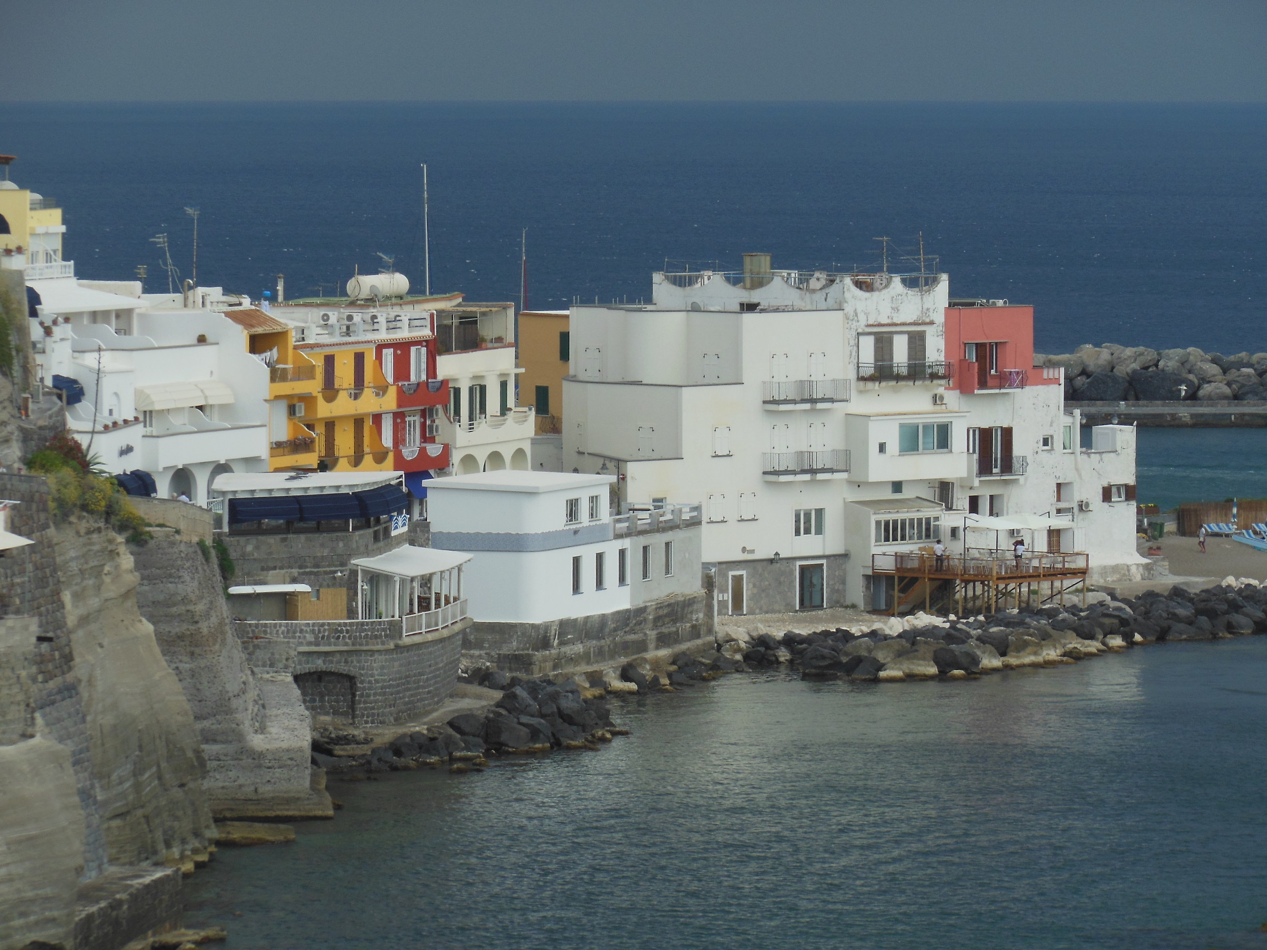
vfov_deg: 6.8
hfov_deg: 9.0
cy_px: 475
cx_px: 634
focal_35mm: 220
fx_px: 8052
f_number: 5.9
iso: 125
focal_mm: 39.3
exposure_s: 1/500
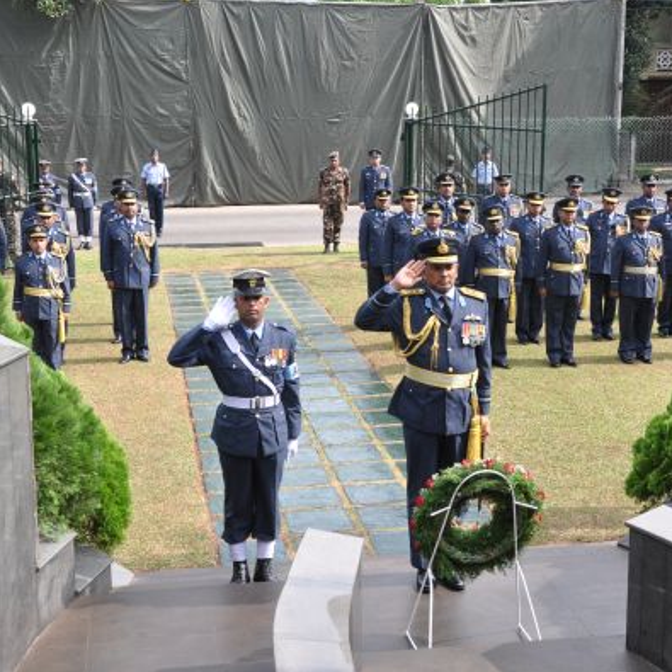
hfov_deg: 29.6
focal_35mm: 58
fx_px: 1274
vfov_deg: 29.6
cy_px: 335
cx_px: 345
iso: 250
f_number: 10
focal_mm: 30
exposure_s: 1/125
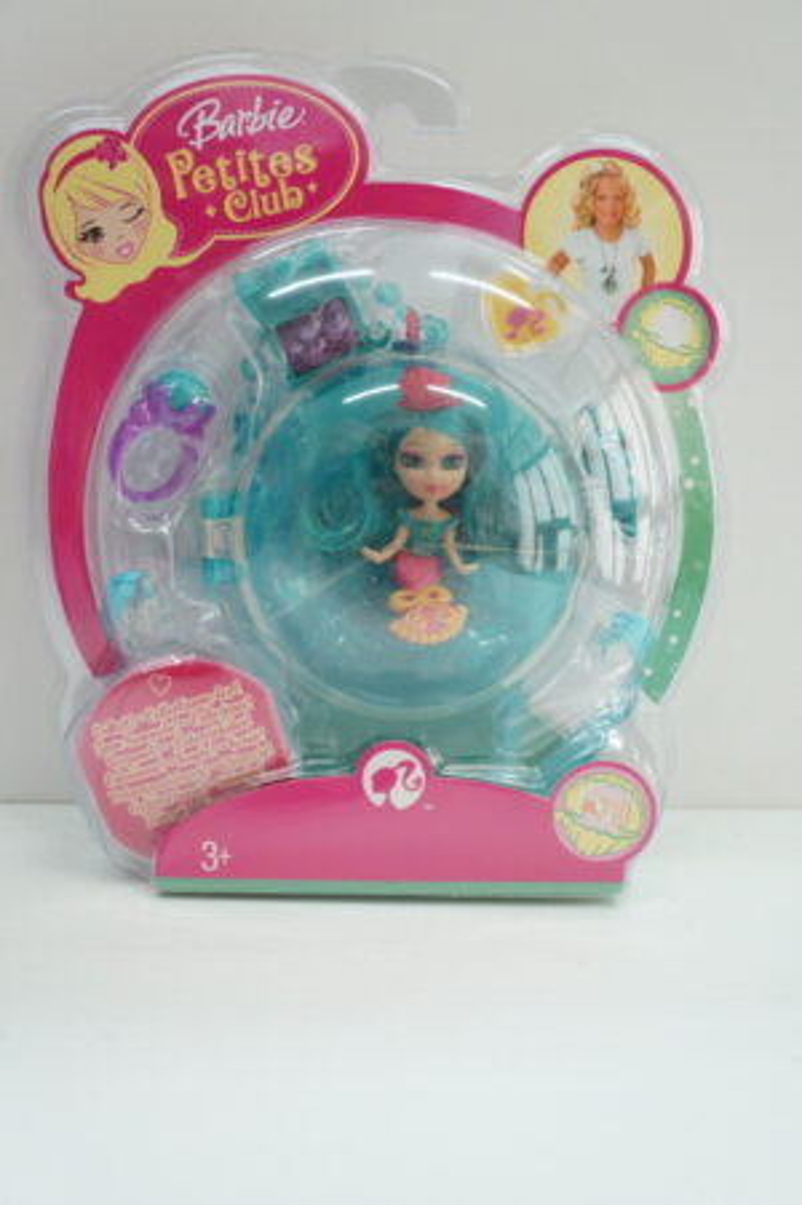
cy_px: 602
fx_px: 1054
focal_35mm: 32
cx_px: 401
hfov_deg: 41.7
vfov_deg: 59.5
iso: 1250
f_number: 5.6
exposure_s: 1/60
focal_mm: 21
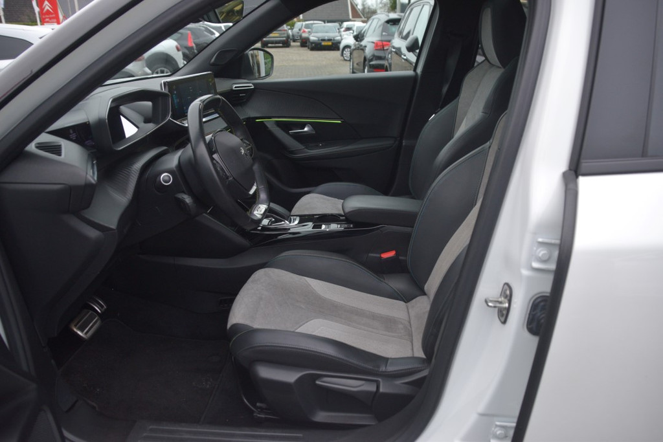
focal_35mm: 27
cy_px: 221
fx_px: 497
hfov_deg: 67.4
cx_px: 332
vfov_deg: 47.9
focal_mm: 18
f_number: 4
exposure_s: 1/60
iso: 640
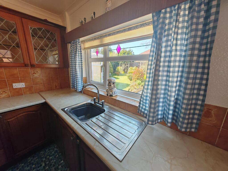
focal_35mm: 13
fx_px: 86
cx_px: 114
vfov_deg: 89.9
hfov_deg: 106.2
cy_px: 86
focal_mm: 1.82
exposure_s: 1/50
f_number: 2
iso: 125
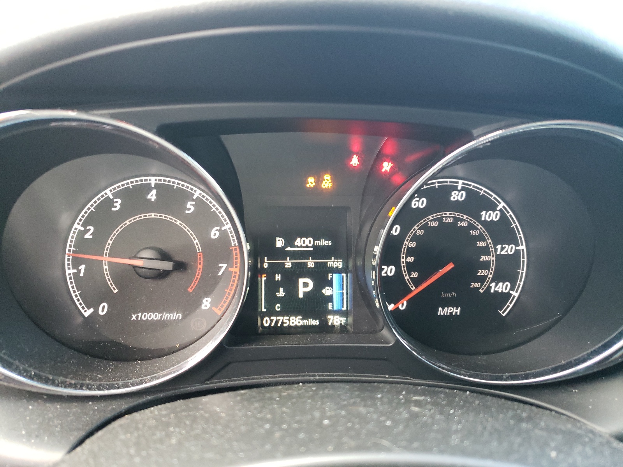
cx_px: 312
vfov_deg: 53.1
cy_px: 234
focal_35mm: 26
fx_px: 468
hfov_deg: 67.3
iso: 336
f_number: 1.5
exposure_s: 1/60.2
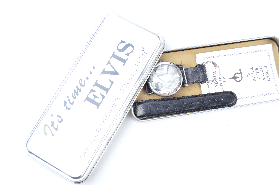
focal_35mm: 57
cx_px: 140
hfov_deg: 35.1
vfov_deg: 23.7
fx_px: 441
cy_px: 92
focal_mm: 38
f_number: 6.3
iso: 100
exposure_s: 1/30
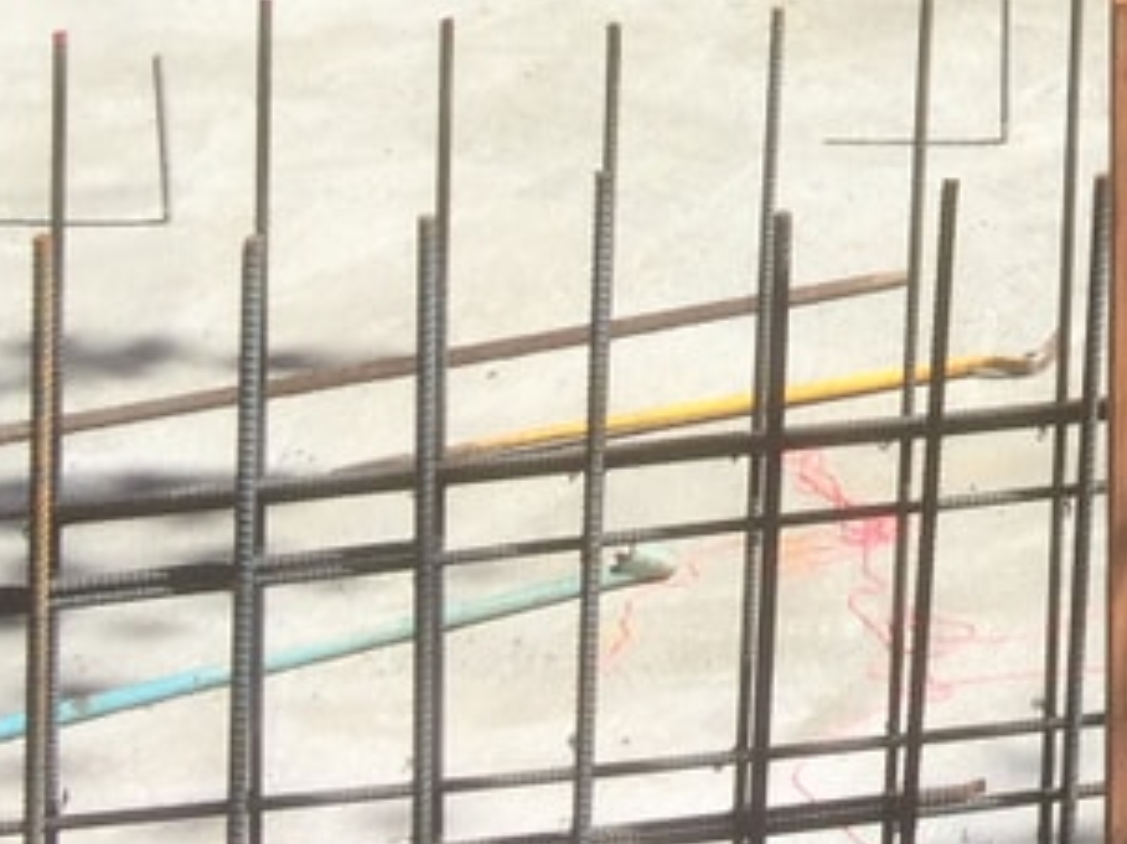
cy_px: -877
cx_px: 1839
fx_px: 4296
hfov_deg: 13.8
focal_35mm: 132
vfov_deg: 10.3
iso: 32
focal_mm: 4.12
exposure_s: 1/1172
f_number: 2.2
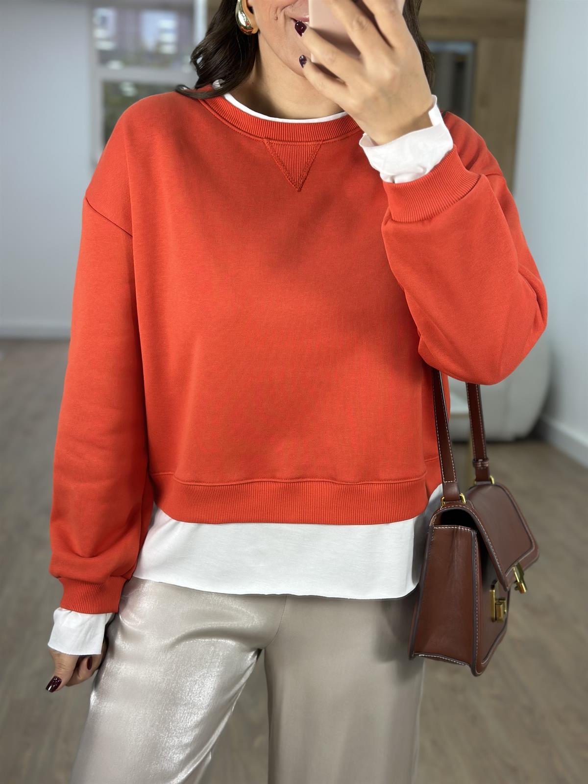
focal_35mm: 48
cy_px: 392
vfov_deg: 39.7
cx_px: 294
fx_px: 1087
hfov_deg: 30.3
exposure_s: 1/122
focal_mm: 6.86
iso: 64
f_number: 1.78
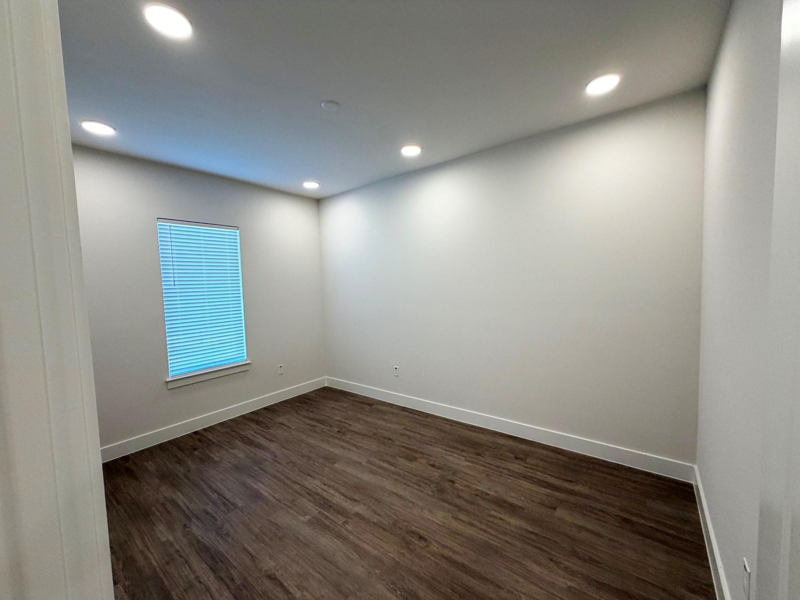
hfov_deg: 102.1
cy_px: 300
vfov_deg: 85.7
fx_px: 324
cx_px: 400
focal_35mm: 14
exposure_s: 1/120
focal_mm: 2.2
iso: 160
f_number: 2.2
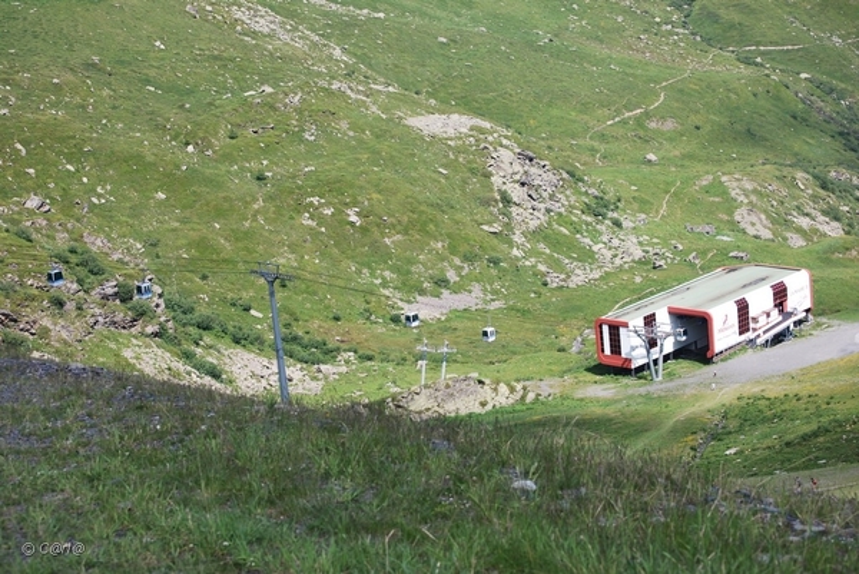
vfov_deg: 16.6
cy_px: 287
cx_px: 430
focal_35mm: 82
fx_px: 1970
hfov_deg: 24.6
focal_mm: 55
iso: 100
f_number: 8
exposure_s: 1/200
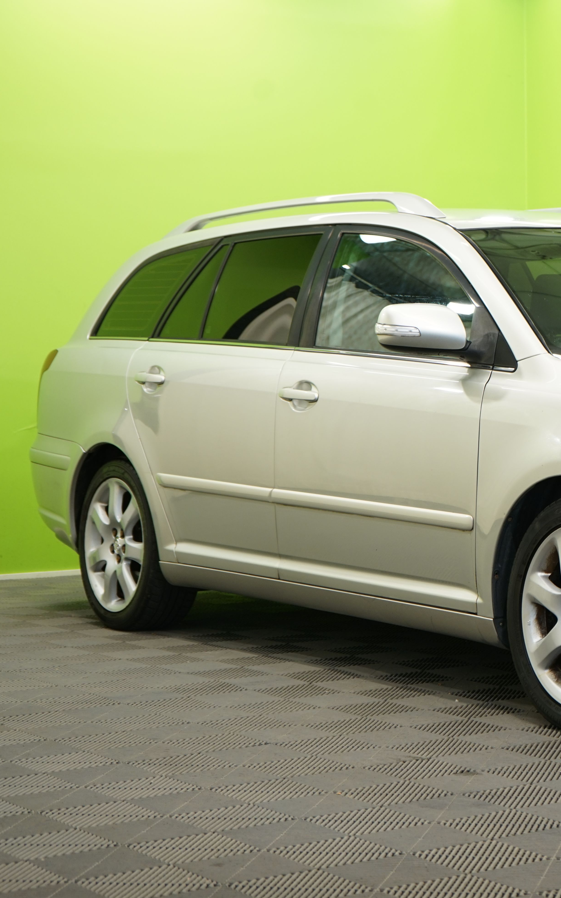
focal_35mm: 84
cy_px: 453
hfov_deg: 15.2
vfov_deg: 24.6
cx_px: 614
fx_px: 2055
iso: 320
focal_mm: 54
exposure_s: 1/20
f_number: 5
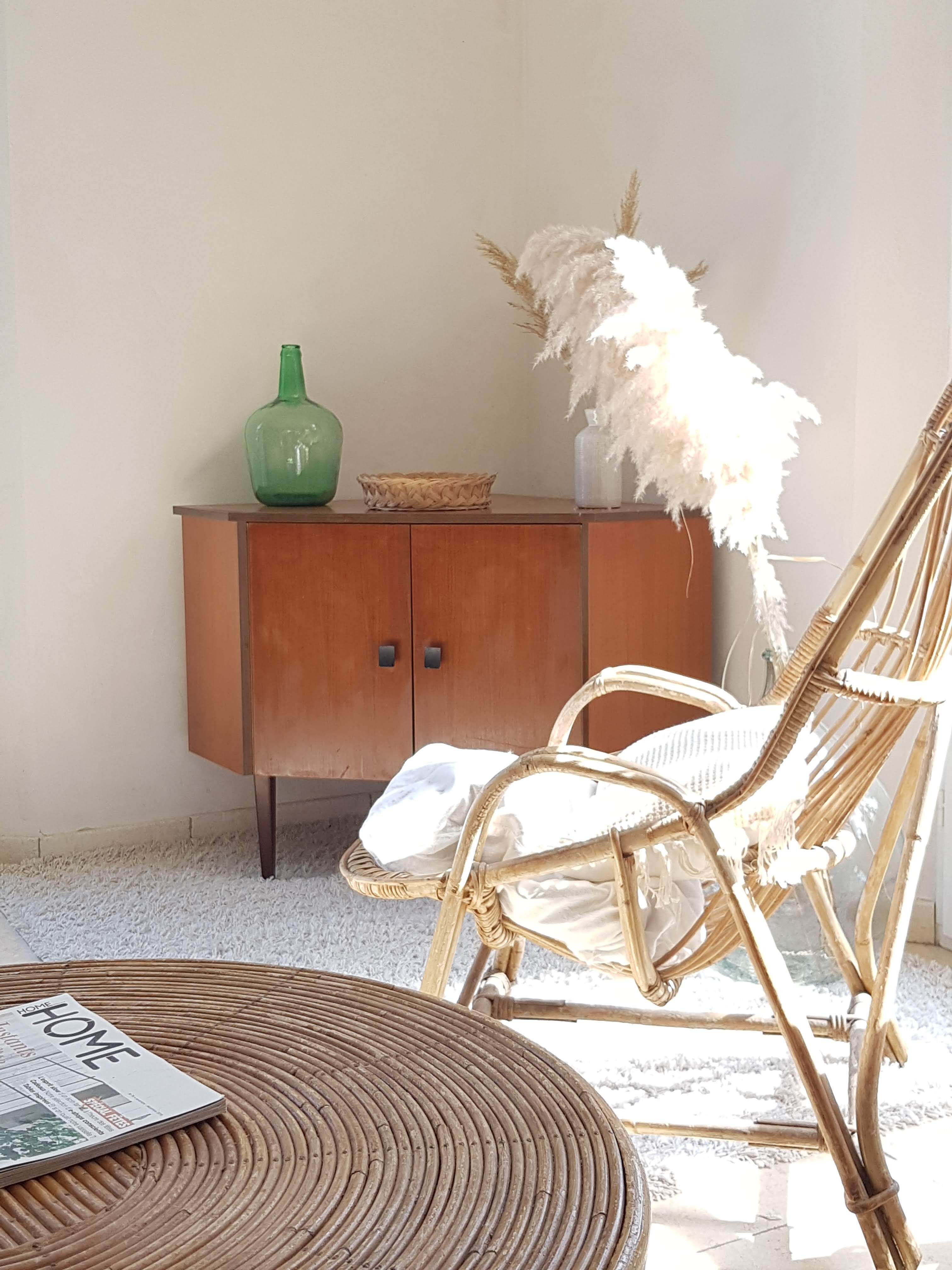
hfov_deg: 53.1
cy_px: 635
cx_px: 476
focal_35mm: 26
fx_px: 953
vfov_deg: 67.3
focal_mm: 4.2
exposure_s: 1/100
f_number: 1.7
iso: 64
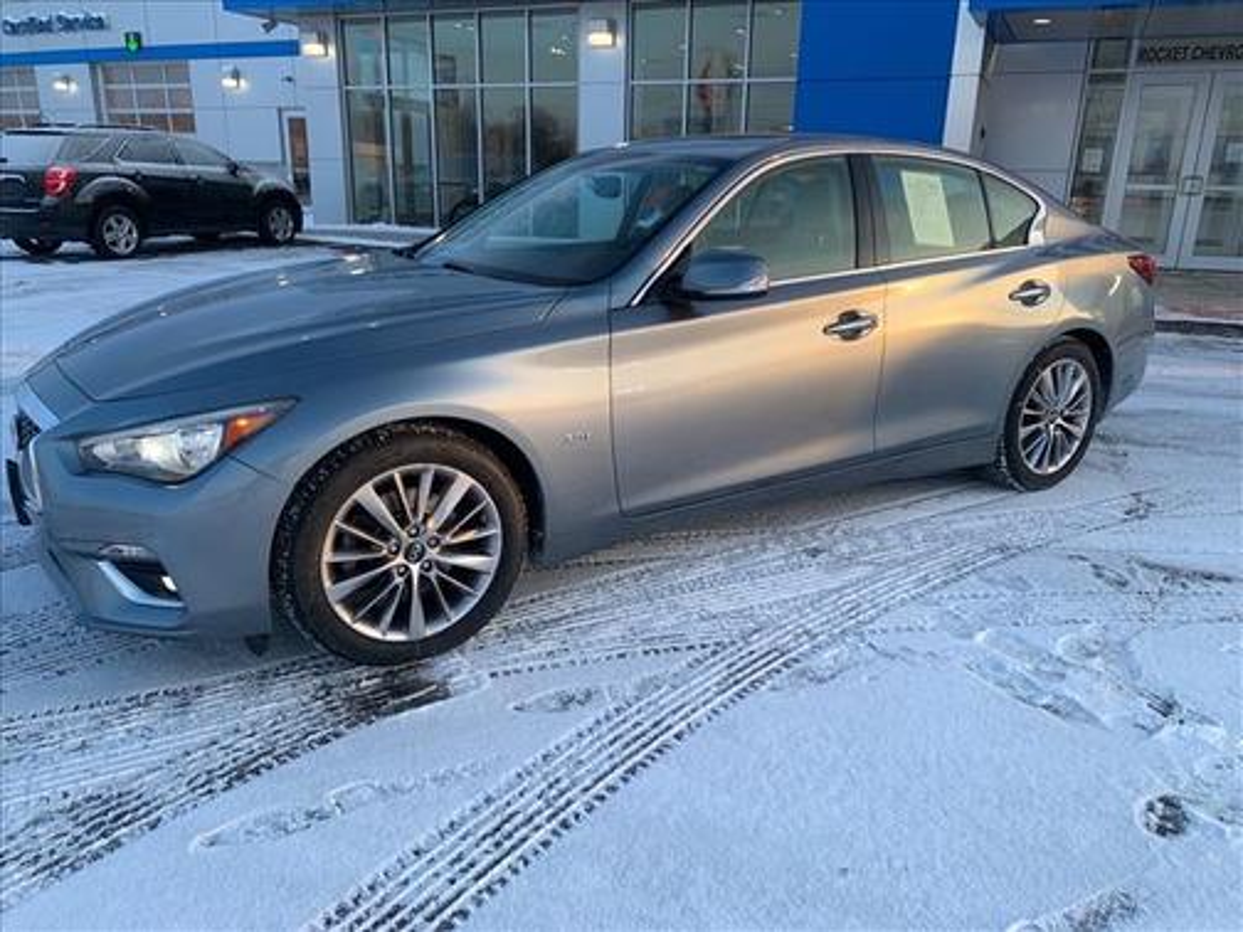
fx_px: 934
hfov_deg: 67.3
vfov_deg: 53.1
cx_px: 622
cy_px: 466
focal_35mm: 26
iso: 25
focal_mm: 4.25
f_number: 1.8
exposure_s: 1/272
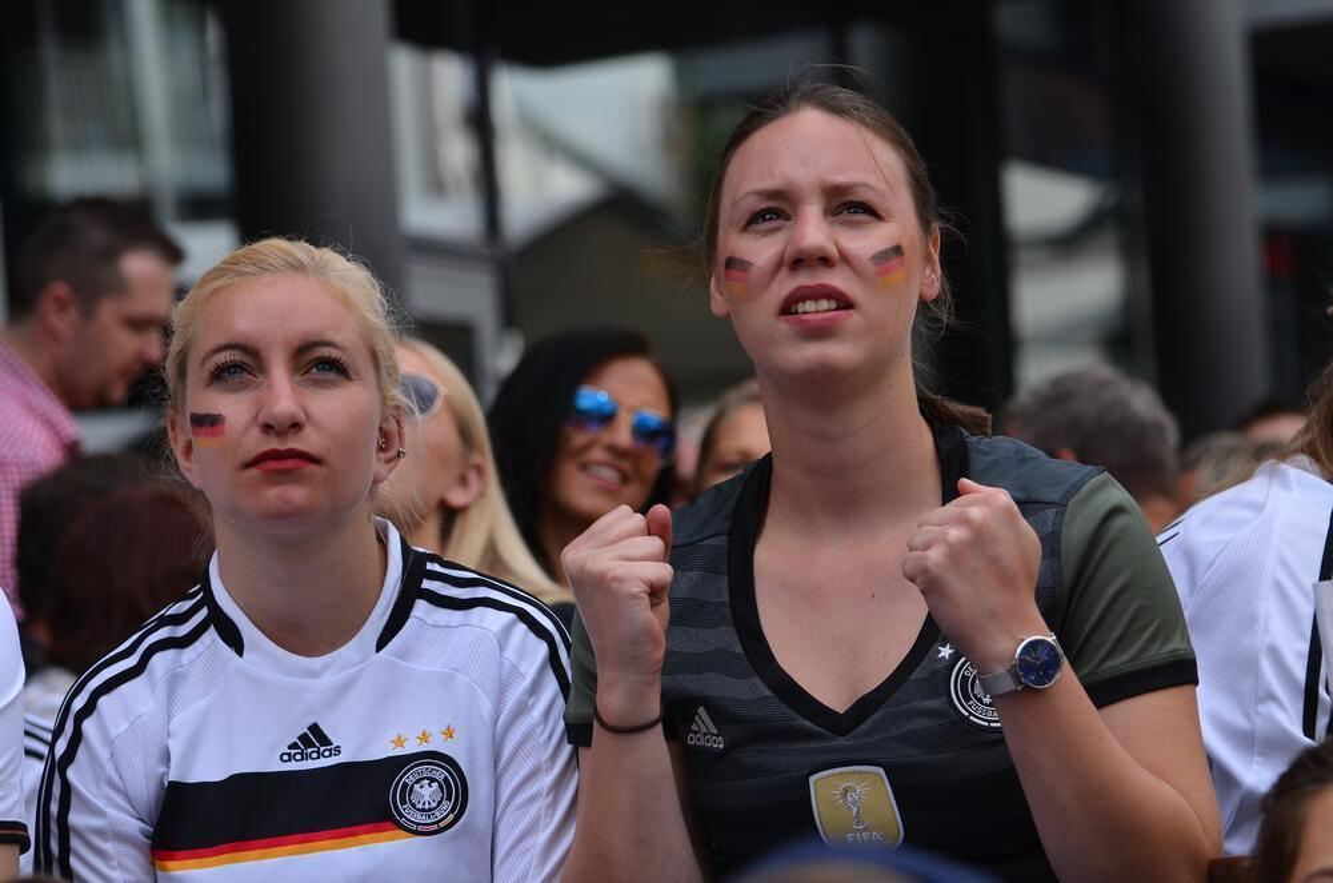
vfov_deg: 9.1
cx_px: 666
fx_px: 5542
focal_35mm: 150
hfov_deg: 13.7
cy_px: 442
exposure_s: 1/640
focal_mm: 100
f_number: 4.5
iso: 200
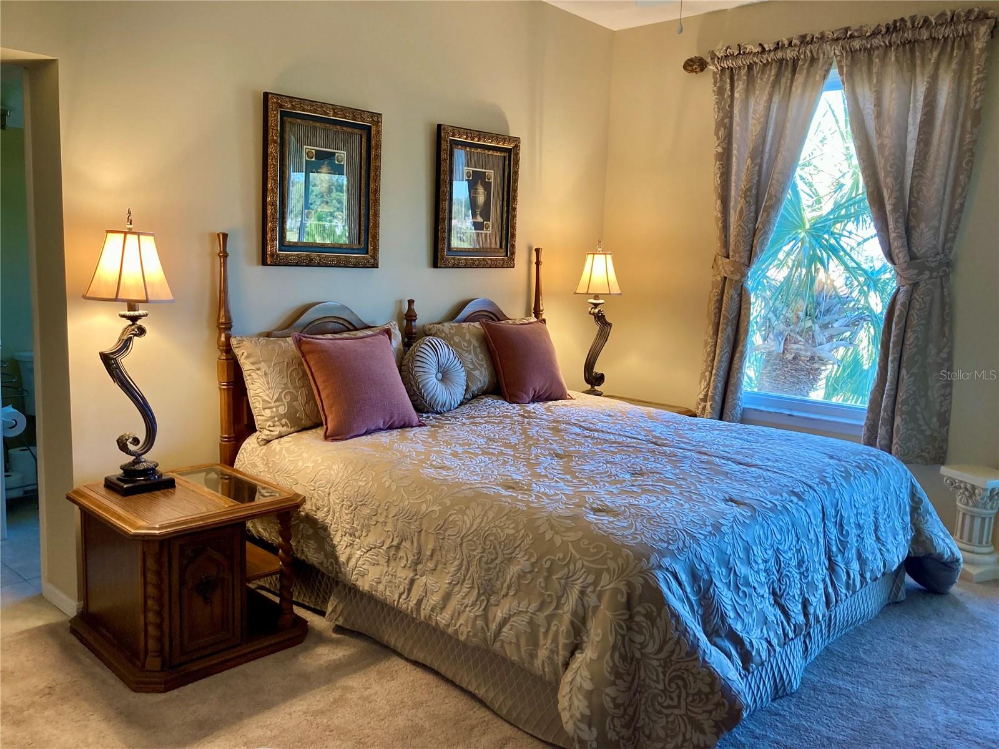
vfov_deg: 49.7
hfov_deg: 63.4
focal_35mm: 28
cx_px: 500
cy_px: 374
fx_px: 808
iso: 100
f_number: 1.8
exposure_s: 1/60
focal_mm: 3.99
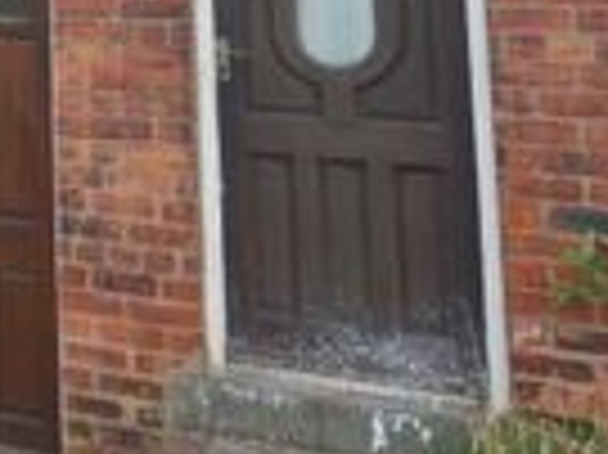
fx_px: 1316
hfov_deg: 20.7
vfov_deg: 17.2
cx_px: -387
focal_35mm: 75
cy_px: -274
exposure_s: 1/200
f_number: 5
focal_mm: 10
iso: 100
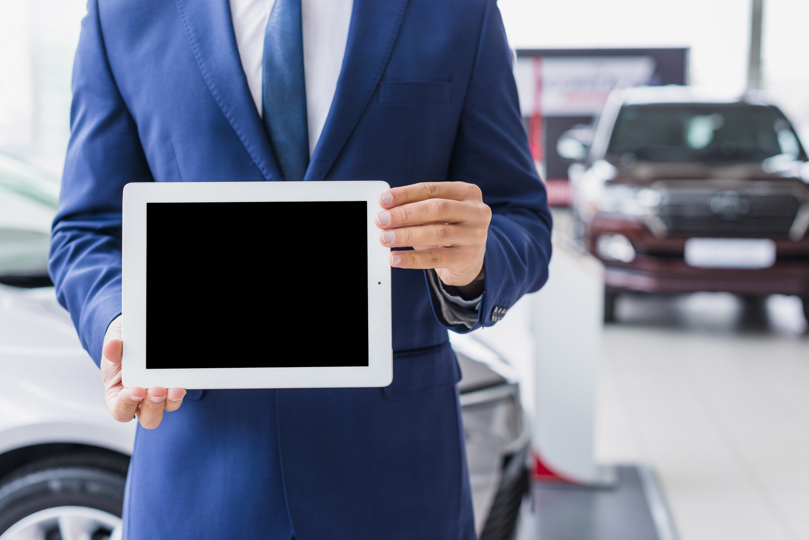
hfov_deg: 39.6
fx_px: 1124
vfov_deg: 27.0
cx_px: 404
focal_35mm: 50
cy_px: 270
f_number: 3.2
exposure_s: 1/160
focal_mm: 50
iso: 250
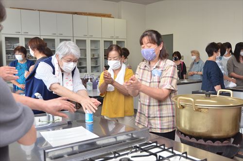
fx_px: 242
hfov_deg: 53.2
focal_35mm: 36
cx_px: 122
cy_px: 80
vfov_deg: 36.7
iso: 1250
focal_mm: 24
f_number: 4.5
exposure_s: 1/250
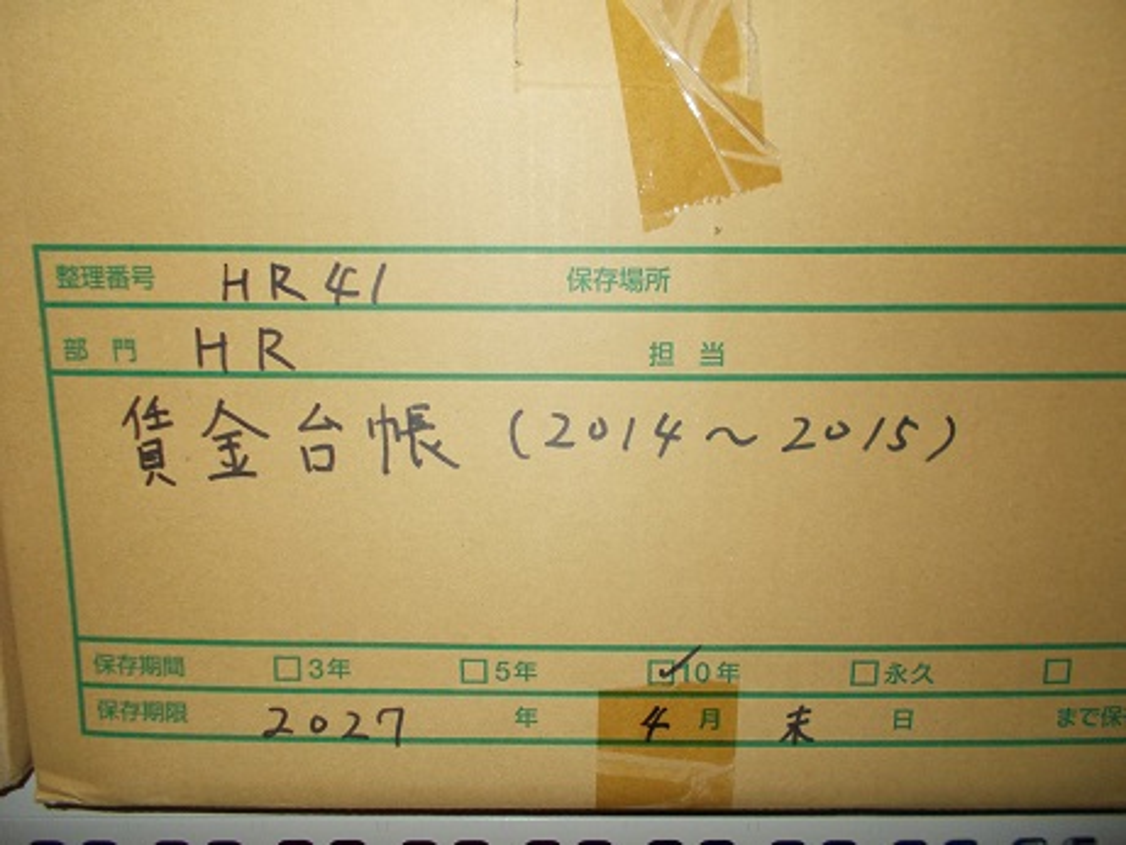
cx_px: 563
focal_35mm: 26
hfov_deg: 67.3
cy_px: 422
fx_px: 846
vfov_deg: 53.1
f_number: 3.2
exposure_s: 1/25
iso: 200
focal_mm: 4.6
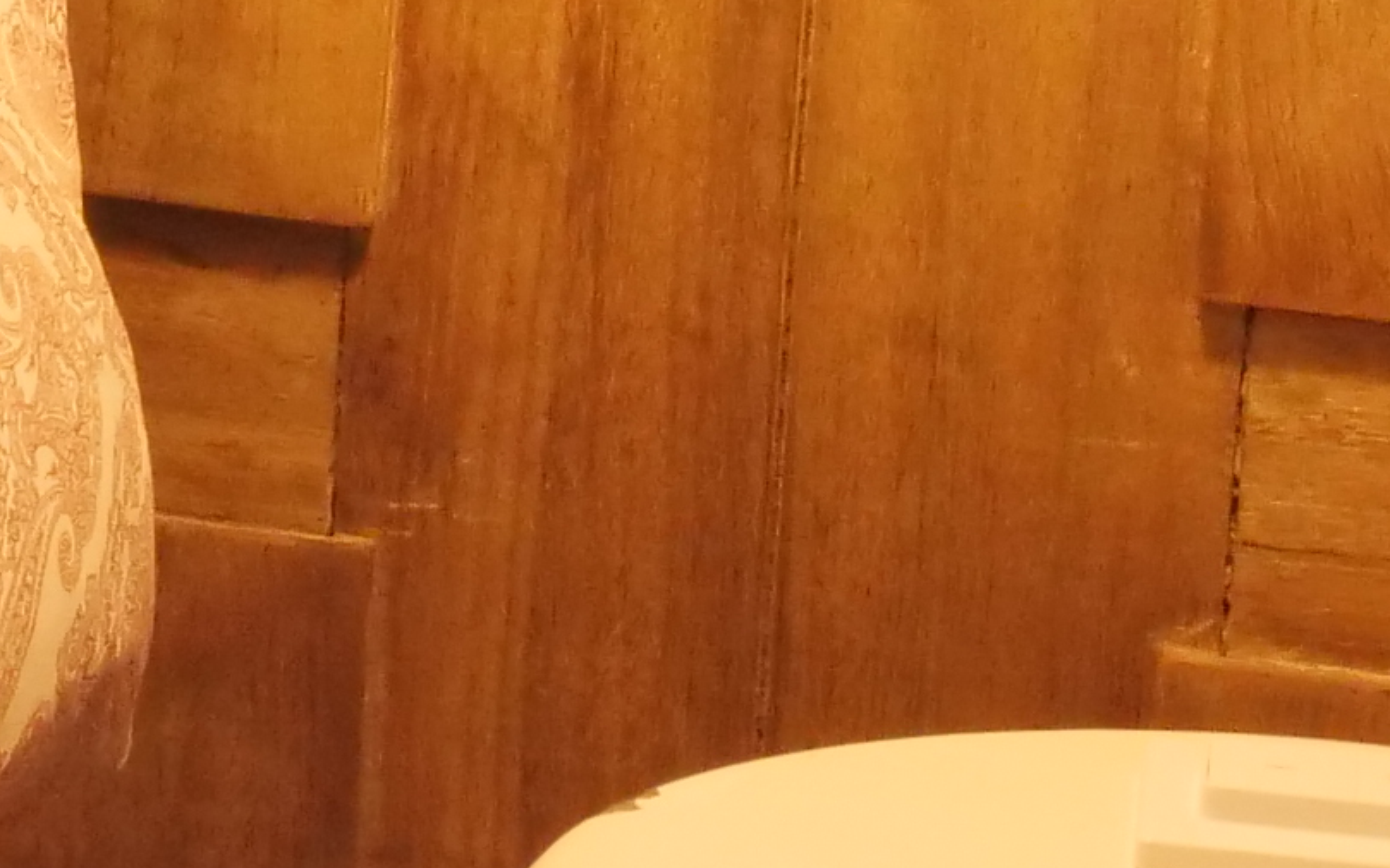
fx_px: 8748
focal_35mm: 231
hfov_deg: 8.2
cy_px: -45
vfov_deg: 5.7
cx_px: -2228
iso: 1600
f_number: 10
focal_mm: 17
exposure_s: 1/20
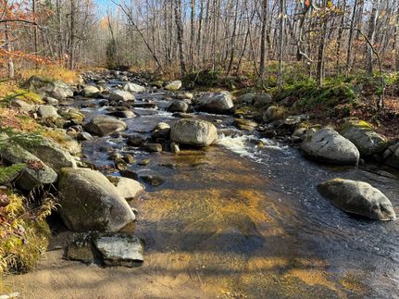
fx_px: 277
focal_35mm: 24
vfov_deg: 56.8
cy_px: 150
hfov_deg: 71.6
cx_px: 200
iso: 80
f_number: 1.78
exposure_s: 1/477
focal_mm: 6.76
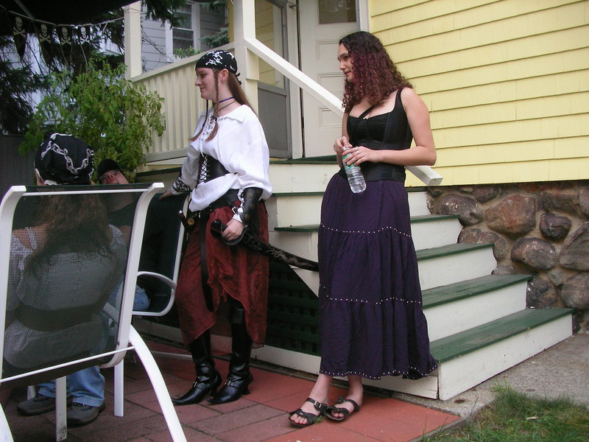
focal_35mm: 38
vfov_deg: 37.7
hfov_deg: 49.0
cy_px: 221
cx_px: 294
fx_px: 647
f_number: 3.5
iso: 100
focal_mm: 6.3
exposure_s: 1/40
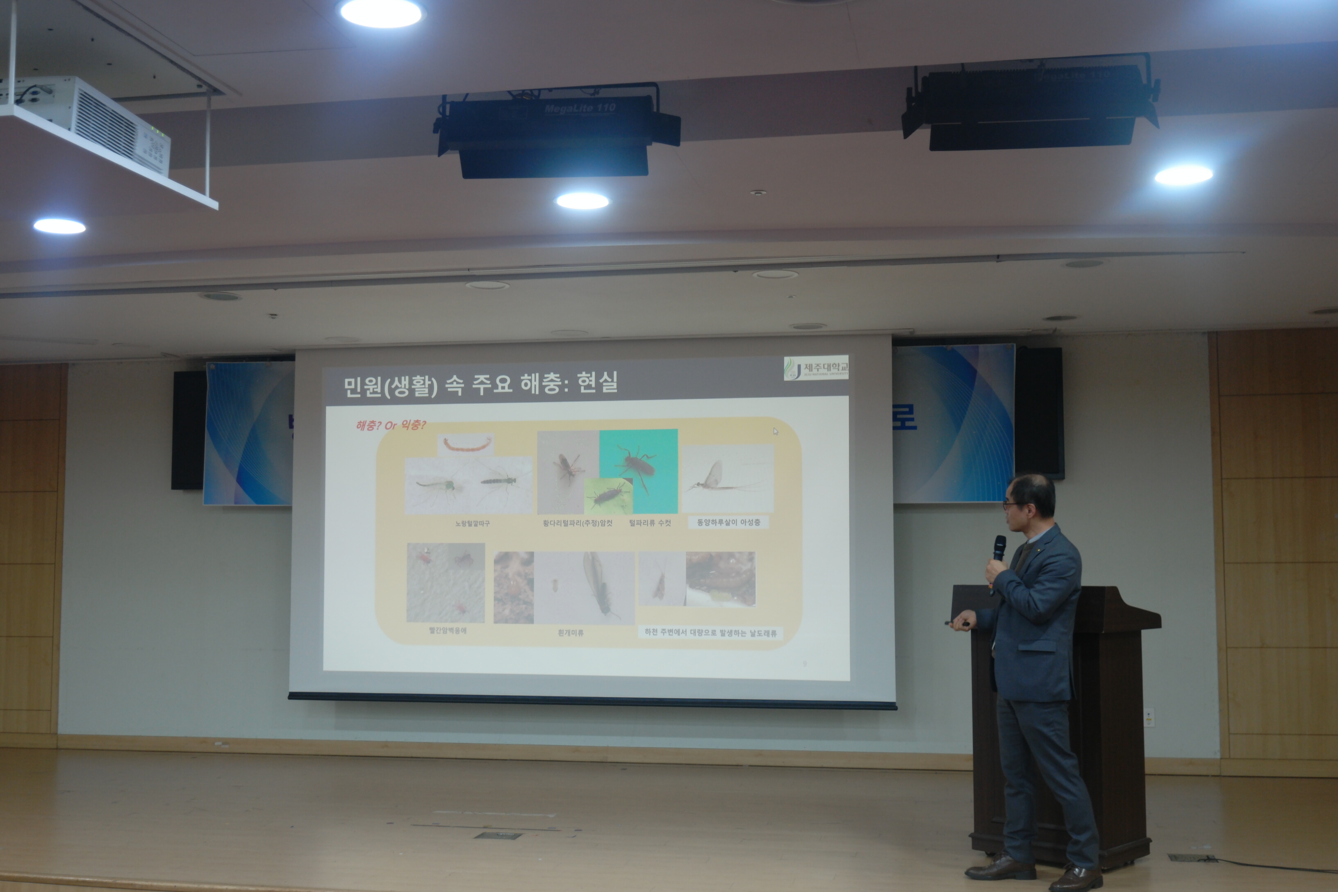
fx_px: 1524
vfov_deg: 32.6
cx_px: 669
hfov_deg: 47.4
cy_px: 446
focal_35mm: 41
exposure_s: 1/50
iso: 640
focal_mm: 27
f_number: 4.5
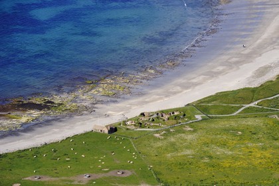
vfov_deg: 6.9
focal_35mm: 200
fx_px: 1550
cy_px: 93
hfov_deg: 10.3
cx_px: 140
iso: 400
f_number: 8
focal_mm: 200
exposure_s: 1/800
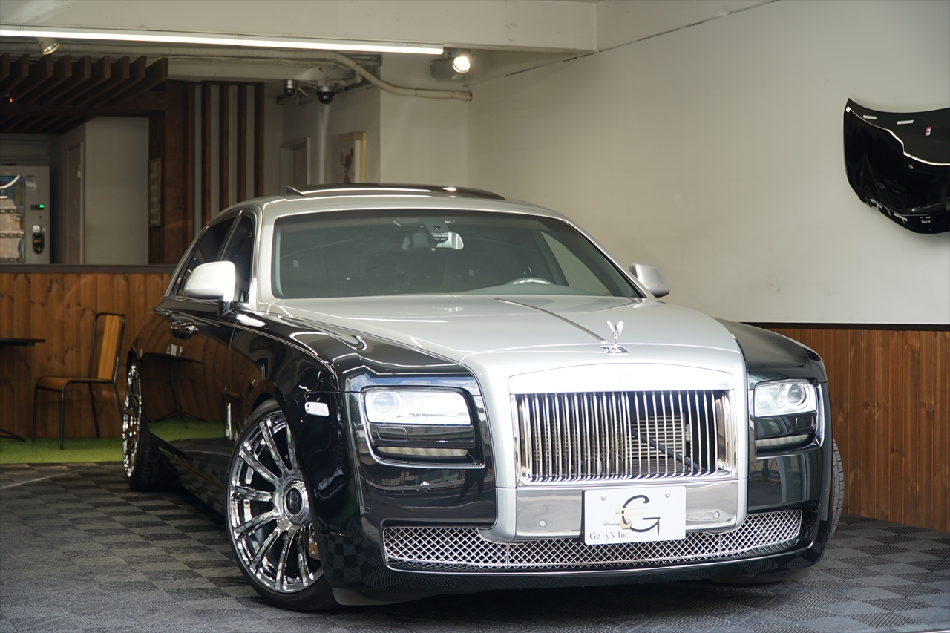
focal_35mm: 61
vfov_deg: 22.3
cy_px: 316
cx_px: 475
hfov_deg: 32.9
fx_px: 1609
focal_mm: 41
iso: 160
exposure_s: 1/80
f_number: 4
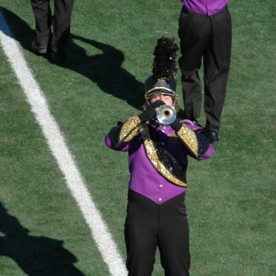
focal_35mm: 771
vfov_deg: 2.3
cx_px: 138
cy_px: 192
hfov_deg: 2.3
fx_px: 6955
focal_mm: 400
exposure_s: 1/640
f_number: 5.6
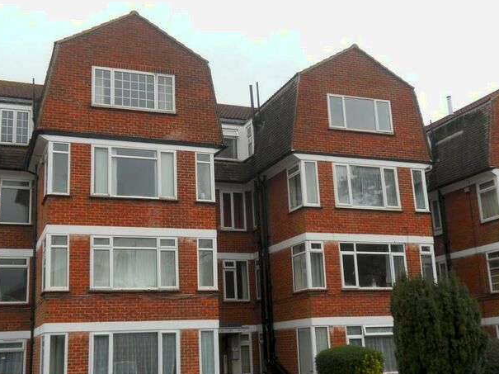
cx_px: 226
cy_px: 212
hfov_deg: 42.9
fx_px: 634
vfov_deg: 32.8
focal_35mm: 44
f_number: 3.9
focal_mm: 6.9
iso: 80
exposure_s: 1/400
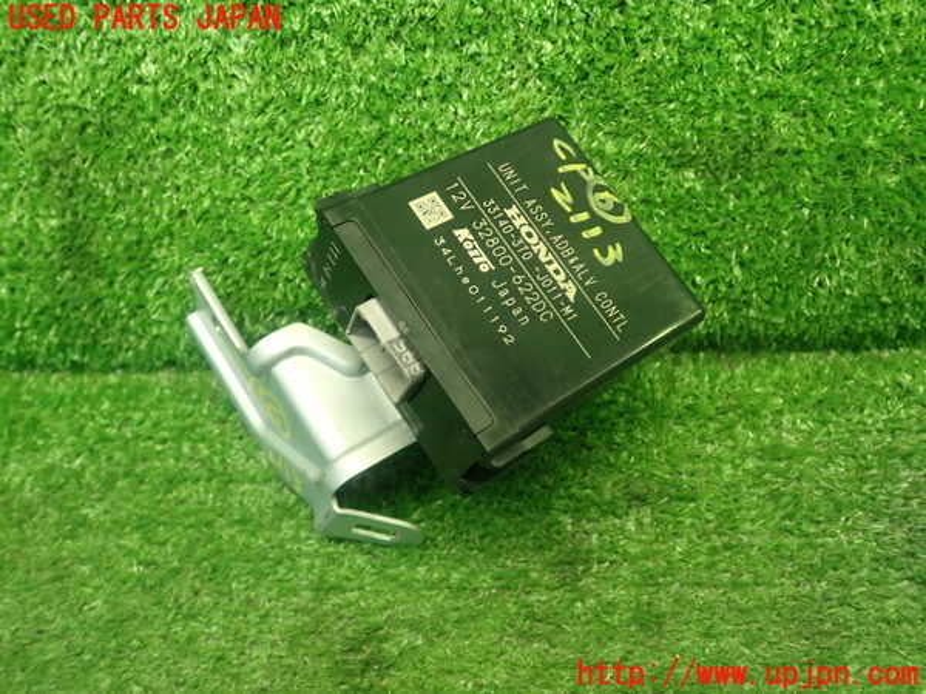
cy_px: 347
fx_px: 856
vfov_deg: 44.2
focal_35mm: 32
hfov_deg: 56.8
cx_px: 463
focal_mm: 5.79
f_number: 2.4
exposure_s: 1/30
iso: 250
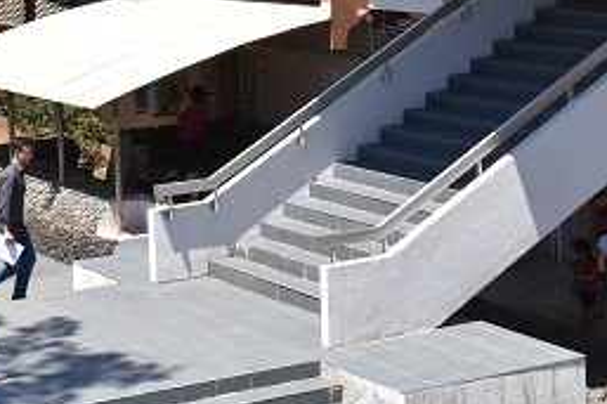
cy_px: 9
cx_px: 234
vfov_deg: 12.1
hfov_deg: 18.2
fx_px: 1887
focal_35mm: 112
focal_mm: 30
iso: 200
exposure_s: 1/320
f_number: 9
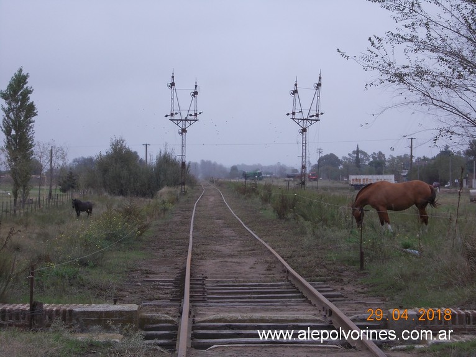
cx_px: 238
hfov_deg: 20.4
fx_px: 1320
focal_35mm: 96
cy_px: 178
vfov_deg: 15.4
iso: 80
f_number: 5.3
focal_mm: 13.6
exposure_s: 1/125
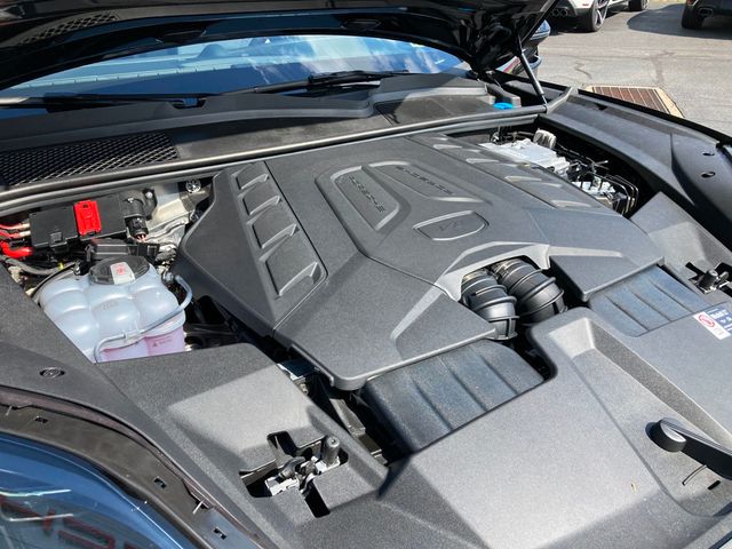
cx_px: 366
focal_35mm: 28
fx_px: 592
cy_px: 274
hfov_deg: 63.4
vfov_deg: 49.7
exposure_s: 1/489
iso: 20
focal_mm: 3.99
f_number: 1.8
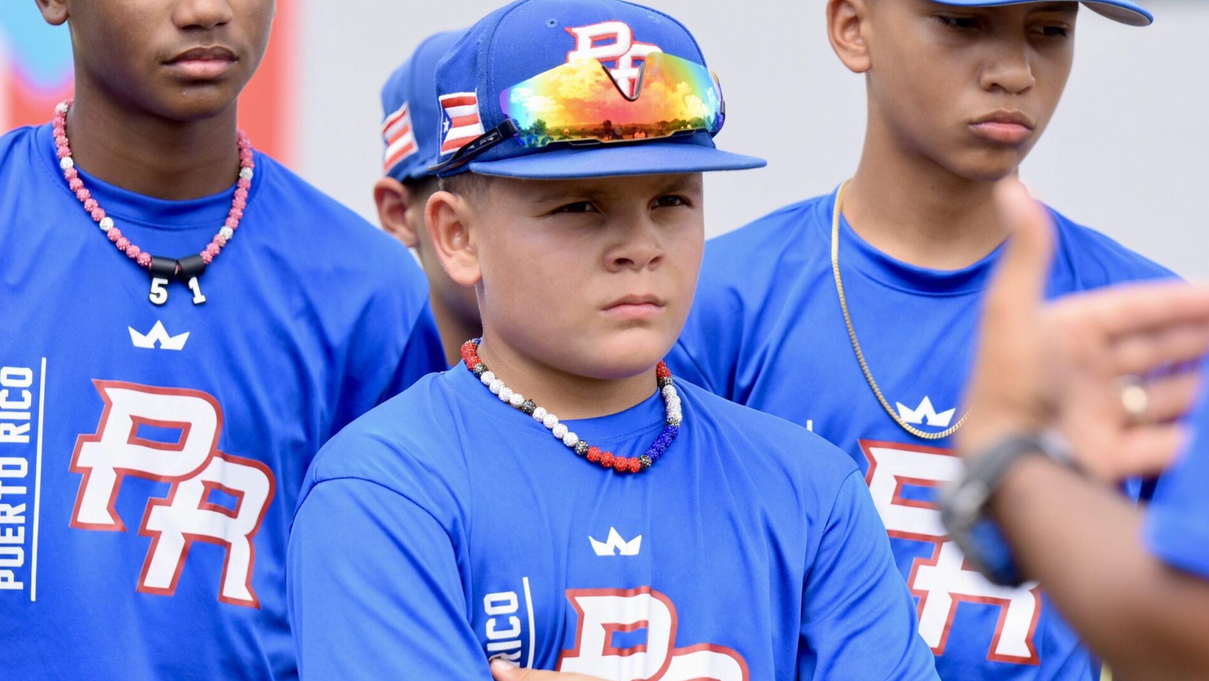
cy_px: 309
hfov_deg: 8.3
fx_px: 8353
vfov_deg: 4.7
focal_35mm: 261
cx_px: 604
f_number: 4
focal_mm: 165
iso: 400
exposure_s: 1/1000
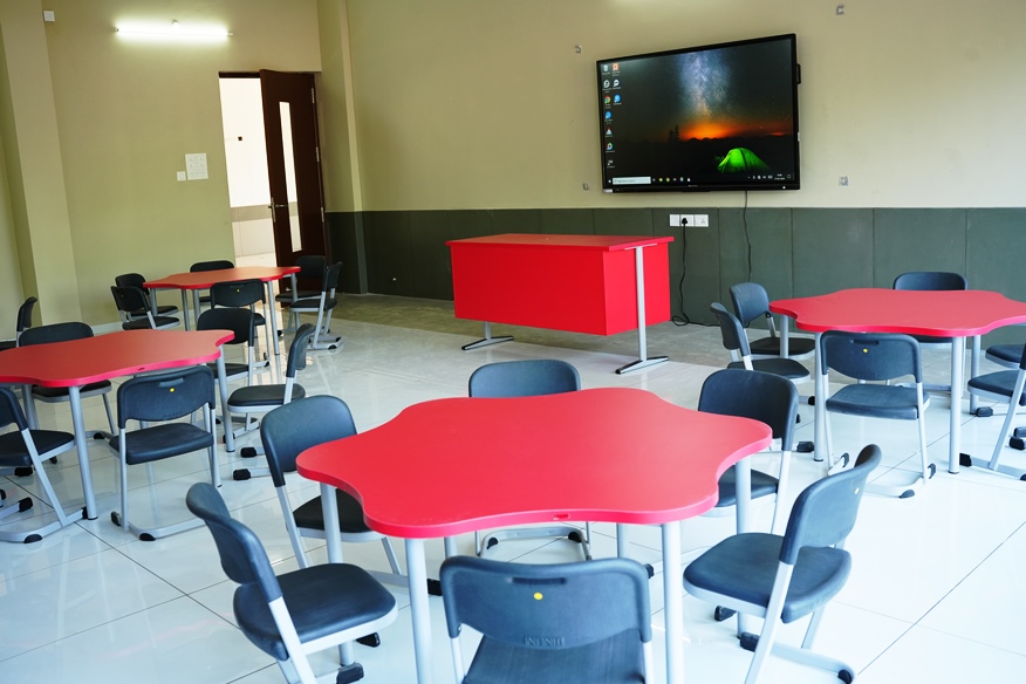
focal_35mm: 35
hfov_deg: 54.4
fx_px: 997
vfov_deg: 37.9
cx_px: 513
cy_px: 342
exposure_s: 1/100
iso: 1000
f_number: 5
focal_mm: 35
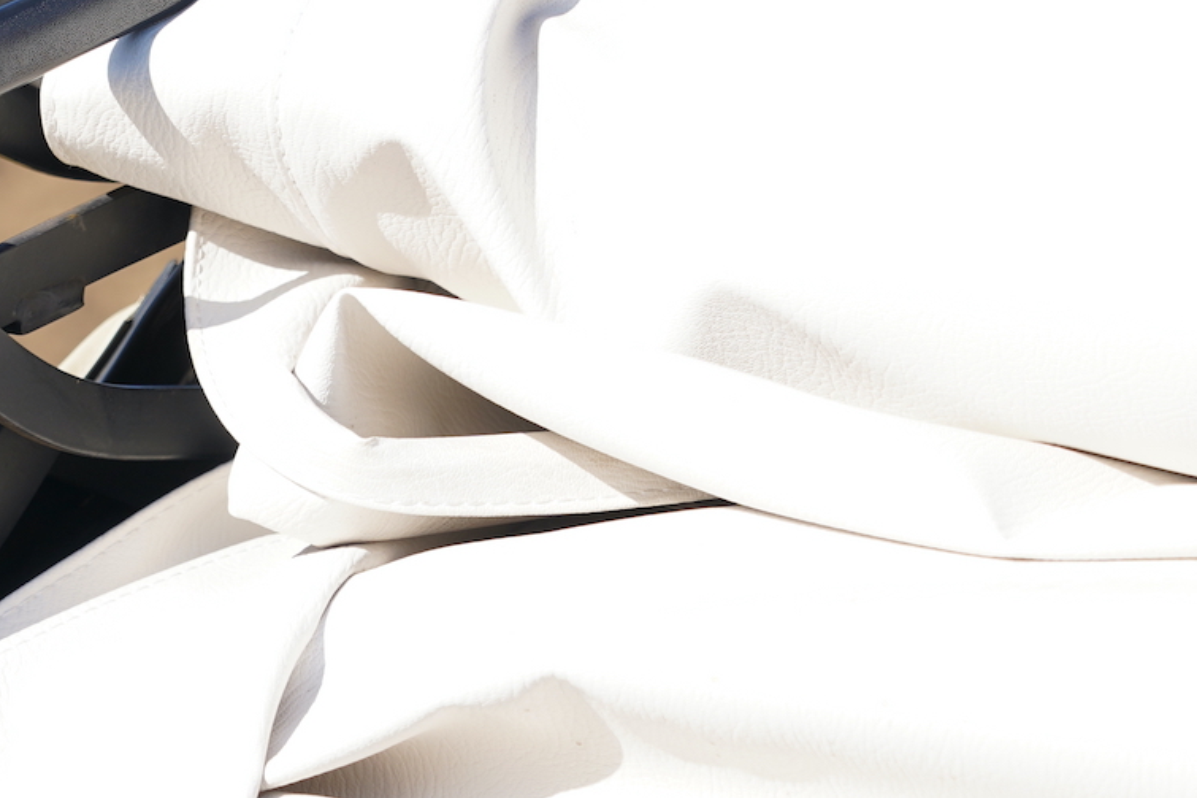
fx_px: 8875
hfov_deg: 7.7
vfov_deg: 5.1
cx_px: 21
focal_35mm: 267
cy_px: 606
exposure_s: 1/250
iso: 100
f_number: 5.6
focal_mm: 105
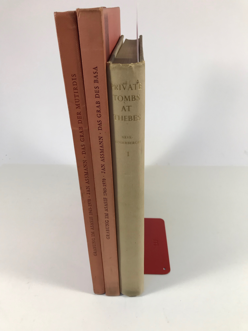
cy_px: 166
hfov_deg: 49.7
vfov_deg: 63.4
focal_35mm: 28
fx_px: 267
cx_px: 124
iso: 32
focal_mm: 3.99
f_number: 1.8
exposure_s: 1/100
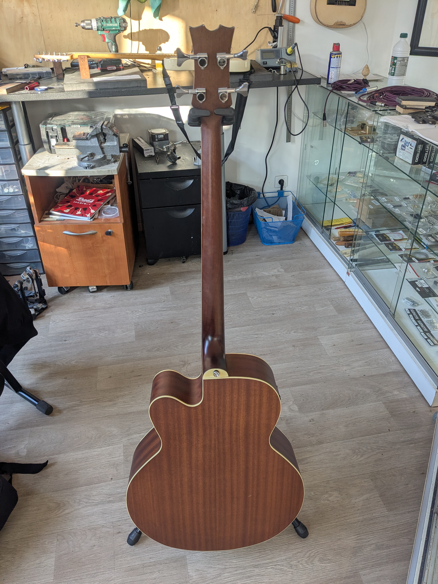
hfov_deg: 51.4
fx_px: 456
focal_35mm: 27
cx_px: 219
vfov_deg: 65.3
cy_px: 292
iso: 58
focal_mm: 4.38
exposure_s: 1/50
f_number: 1.73
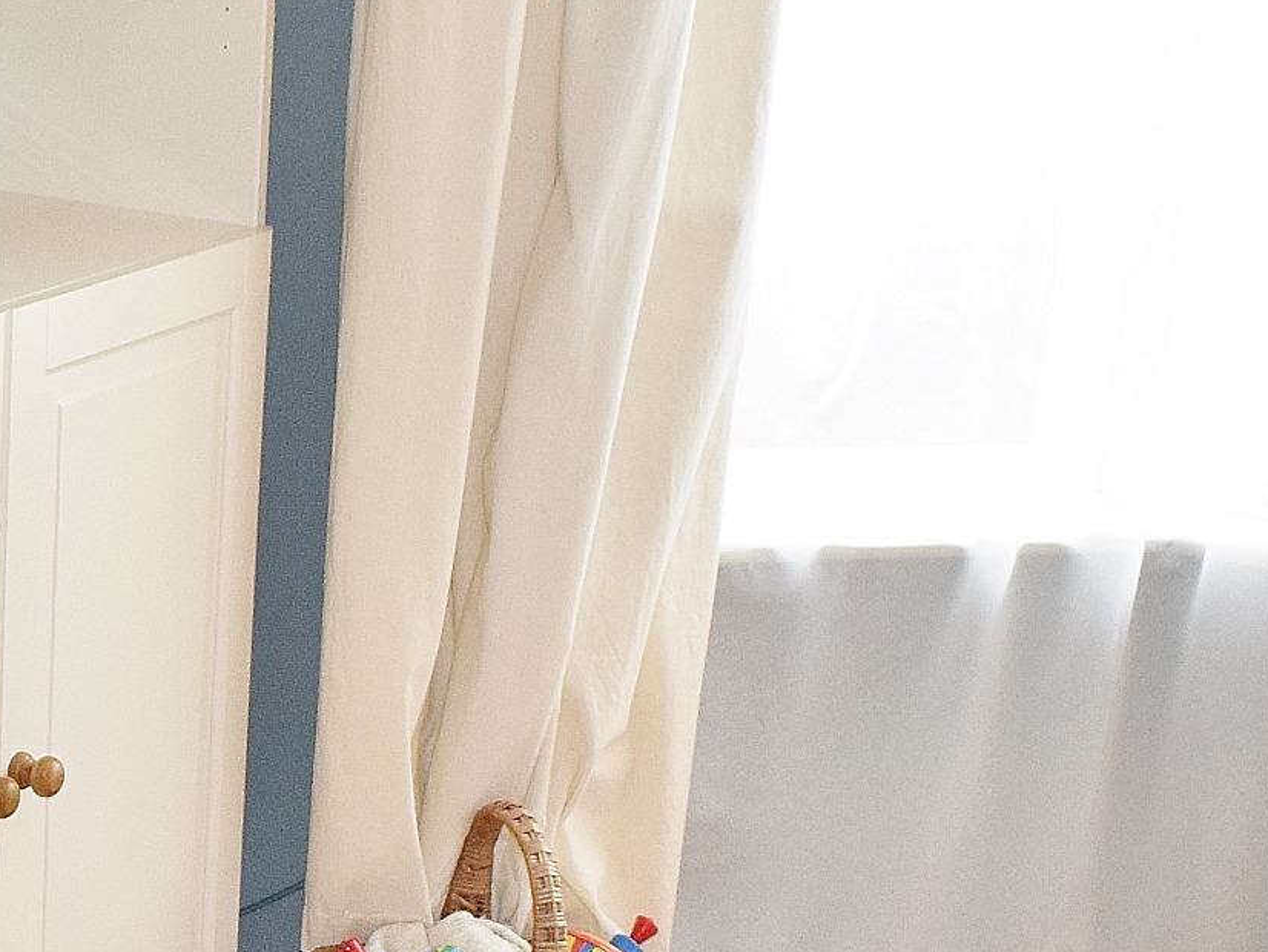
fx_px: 4031
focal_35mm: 110
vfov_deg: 13.2
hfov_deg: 17.4
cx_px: -55
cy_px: 1063
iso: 800
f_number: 5.6
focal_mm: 18
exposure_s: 1/125
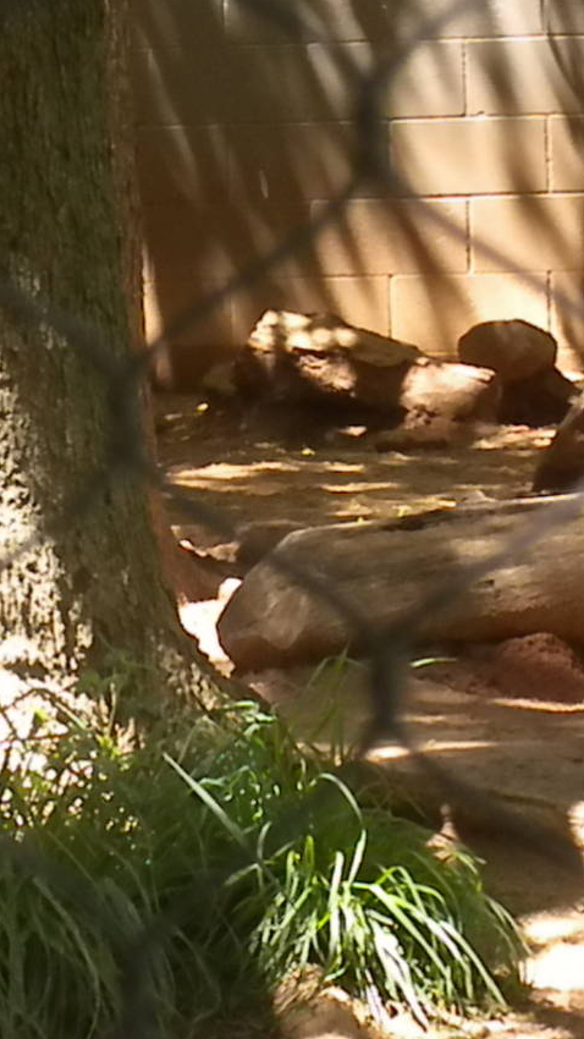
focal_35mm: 244
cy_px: 474
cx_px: 231
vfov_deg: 8.8
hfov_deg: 5.0
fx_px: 6719
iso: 640
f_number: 5.1
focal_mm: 21
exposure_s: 1/281
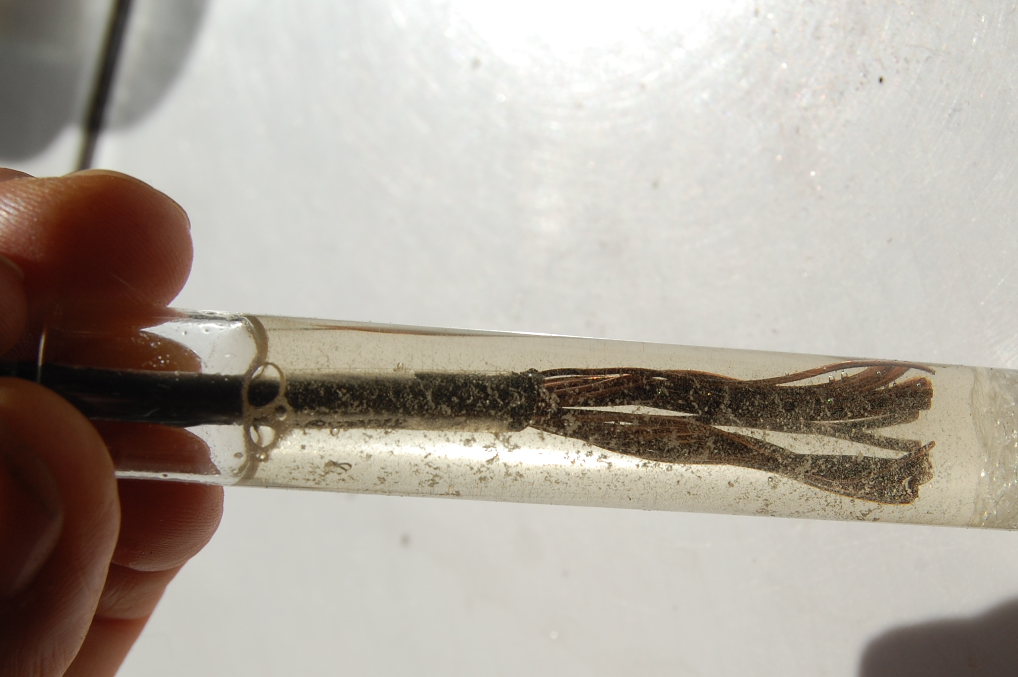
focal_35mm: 77
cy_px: 440
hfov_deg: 26.3
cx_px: 616
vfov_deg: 17.7
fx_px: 2176
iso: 200
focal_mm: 34
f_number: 13
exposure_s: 1/640
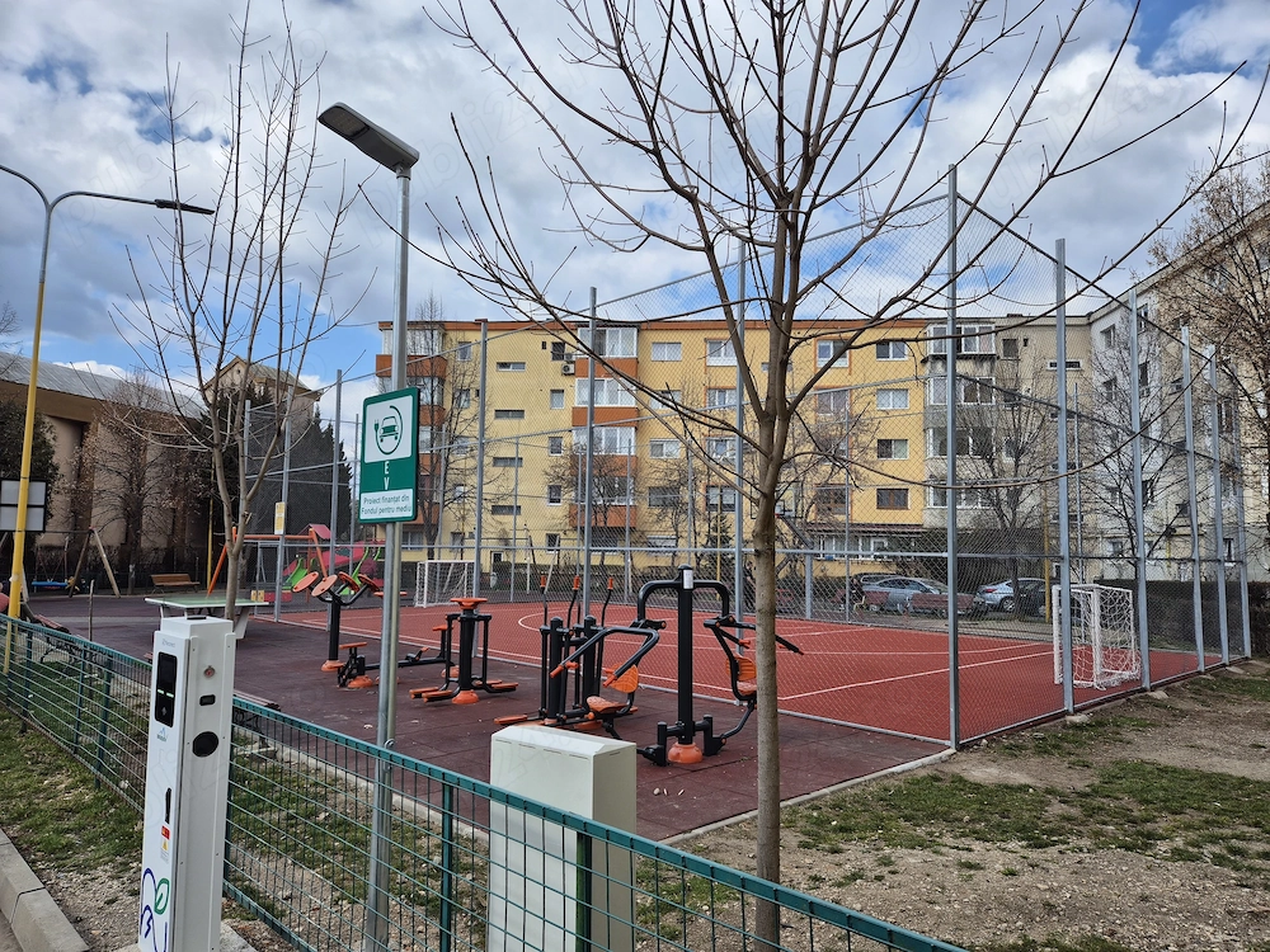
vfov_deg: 58.9
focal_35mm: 23
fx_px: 844
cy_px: 476
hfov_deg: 73.9
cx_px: 635
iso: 25
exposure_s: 1/1776
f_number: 1.8
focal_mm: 5.4
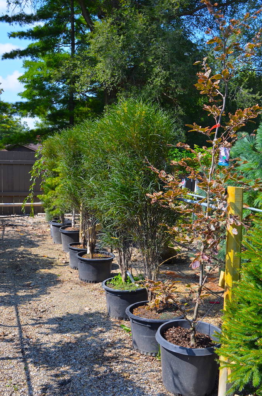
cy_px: 198
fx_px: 411
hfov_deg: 35.3
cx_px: 131
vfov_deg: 51.4
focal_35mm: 38
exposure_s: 1/200
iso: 100
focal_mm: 25
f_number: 7.1
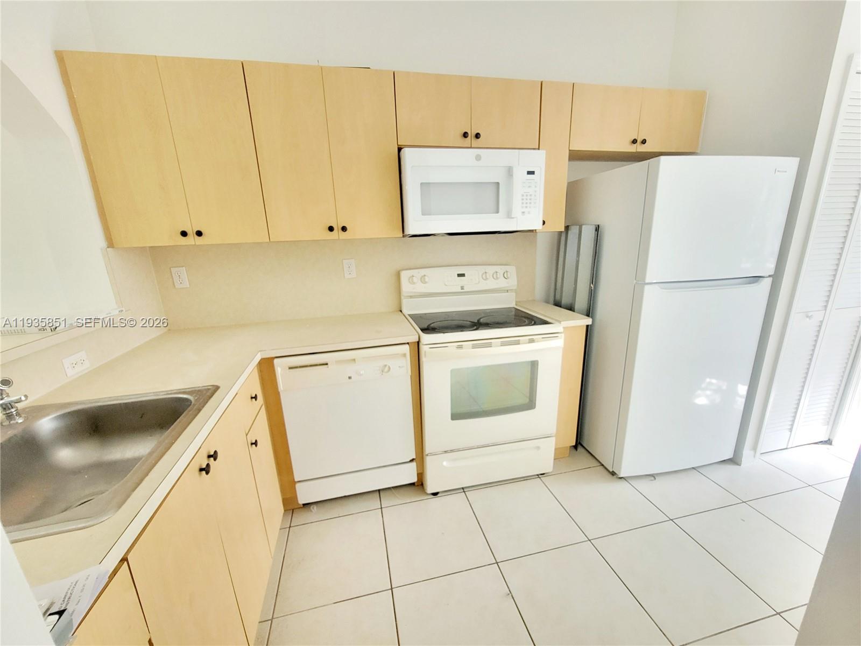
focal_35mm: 13
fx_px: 323
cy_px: 323
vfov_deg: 89.9
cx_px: 430
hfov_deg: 106.2
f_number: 2.2
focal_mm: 2.2
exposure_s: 1/30
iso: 400
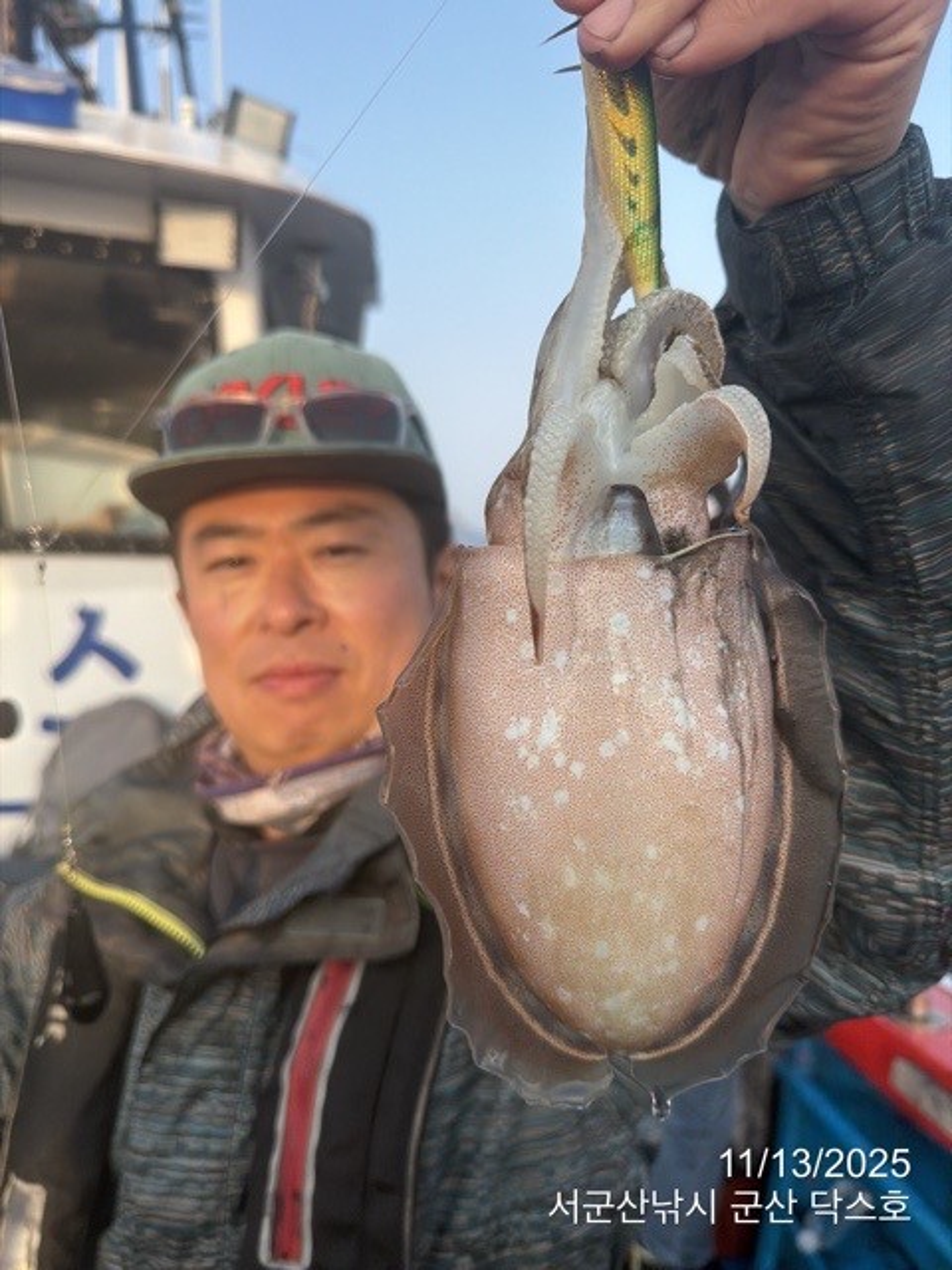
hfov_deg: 56.8
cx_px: 476
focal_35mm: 24
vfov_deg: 71.6
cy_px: 635
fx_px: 880
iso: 320
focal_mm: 6.76
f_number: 1.78
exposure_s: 1/3759
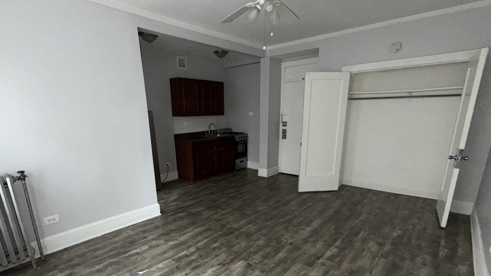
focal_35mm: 19
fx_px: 247
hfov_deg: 89.5
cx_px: 235
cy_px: 180
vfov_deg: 57.3
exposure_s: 1/60
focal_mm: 2.22
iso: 250
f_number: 2.2
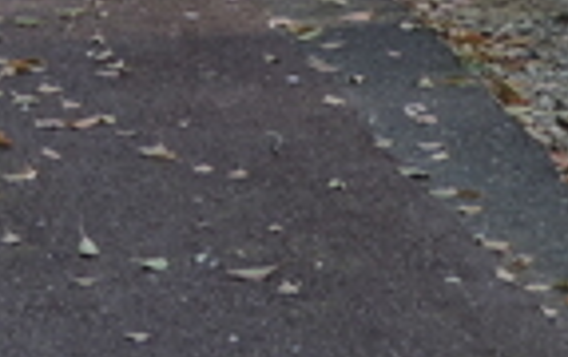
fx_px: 4312
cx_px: -52
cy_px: -698
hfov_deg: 7.5
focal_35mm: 278
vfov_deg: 4.6
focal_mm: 8.3
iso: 80
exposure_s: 1/80
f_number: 3.5
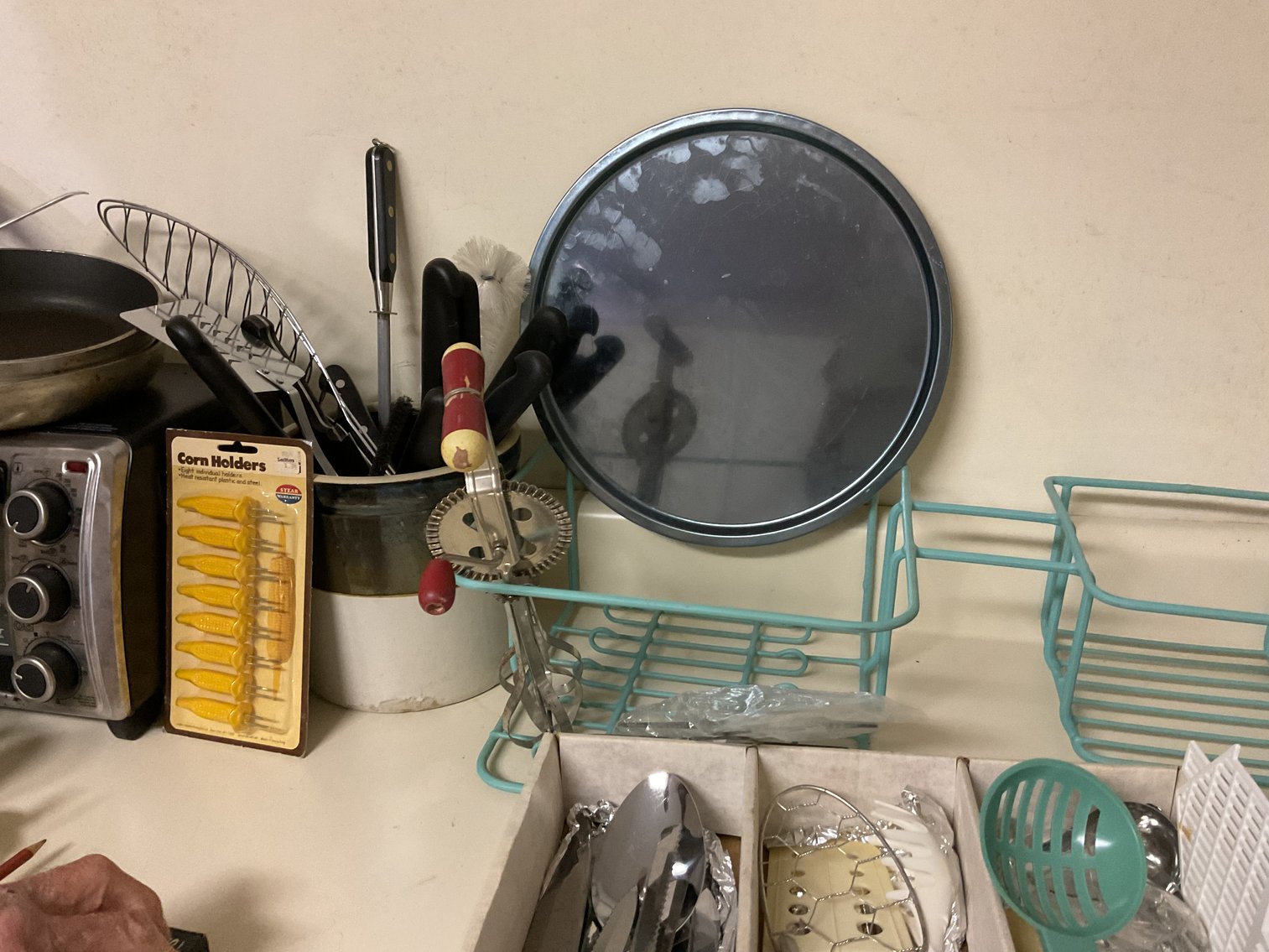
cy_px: 476
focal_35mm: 29
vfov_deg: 48.2
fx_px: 1063
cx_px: 634
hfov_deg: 61.7
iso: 250
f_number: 1.8
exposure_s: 1/60
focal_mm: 3
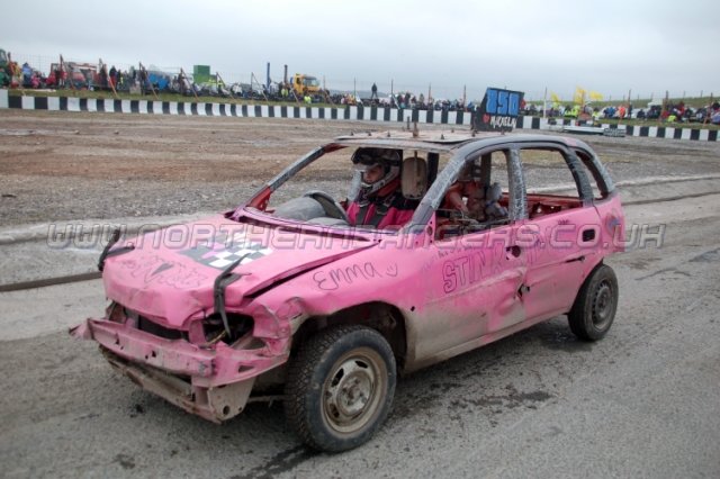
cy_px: 240
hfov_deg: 57.2
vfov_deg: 39.9
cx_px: 360
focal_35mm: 33
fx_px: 660
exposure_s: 1/500
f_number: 4
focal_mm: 22
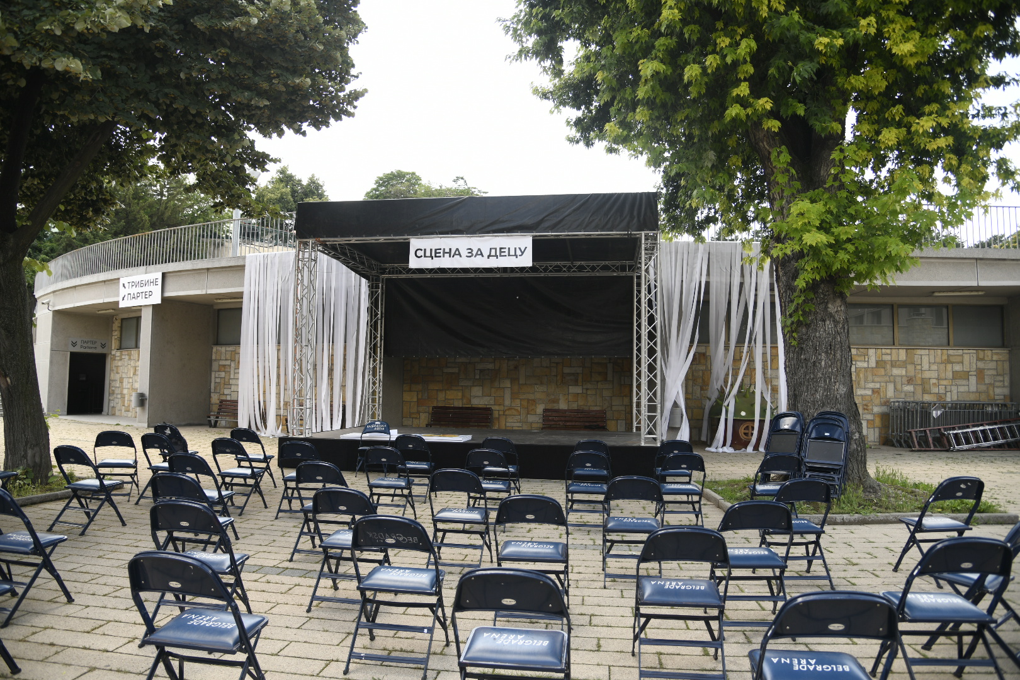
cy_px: 340
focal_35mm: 24
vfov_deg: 53.1
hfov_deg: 73.7
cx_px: 510
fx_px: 680
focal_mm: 24
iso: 200
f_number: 4
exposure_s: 1/320
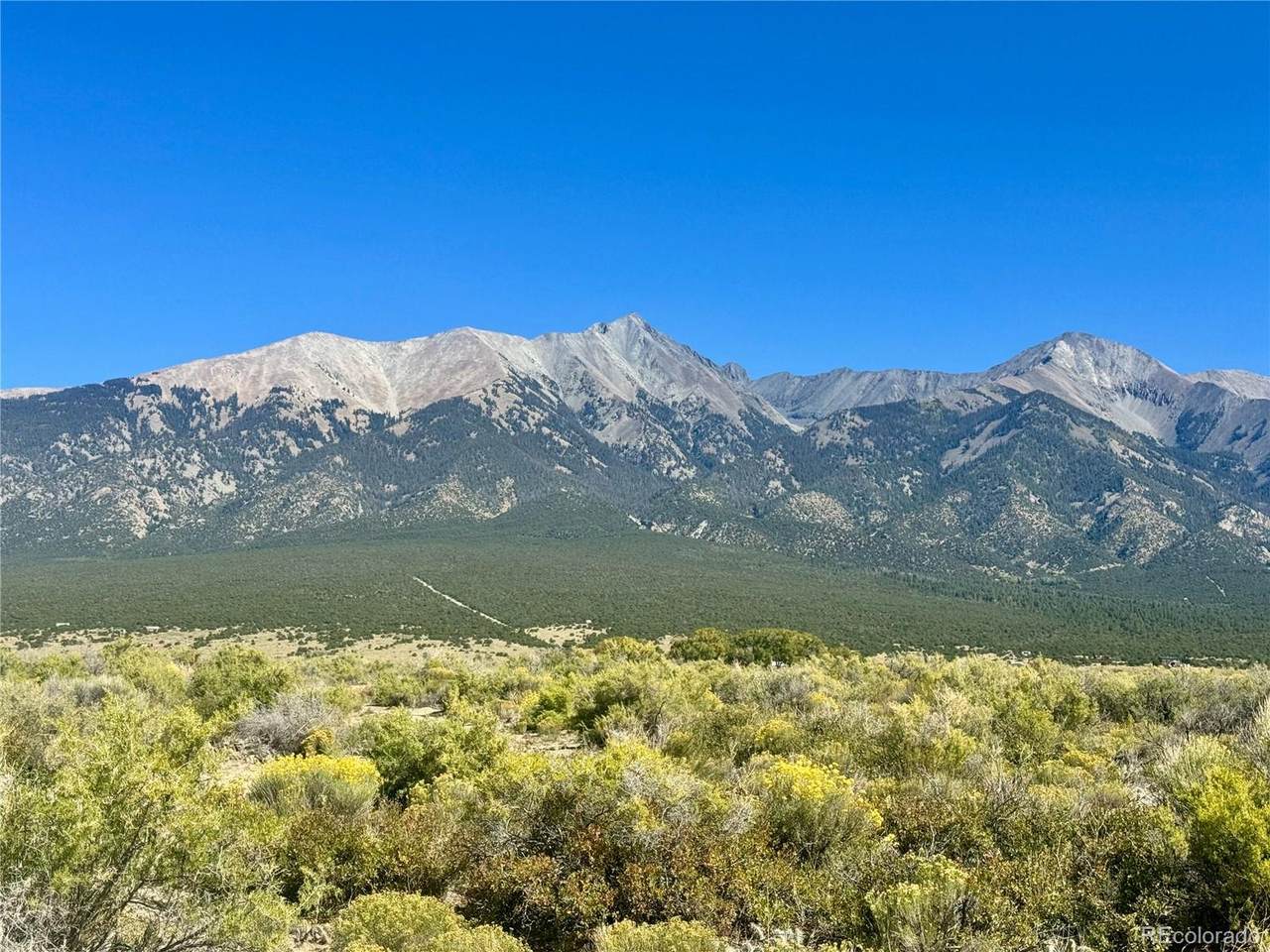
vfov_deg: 30.3
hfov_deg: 39.7
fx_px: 1761
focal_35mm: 48
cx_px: 635
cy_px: 476
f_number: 1.78
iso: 64
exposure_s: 1/3610
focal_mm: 6.76
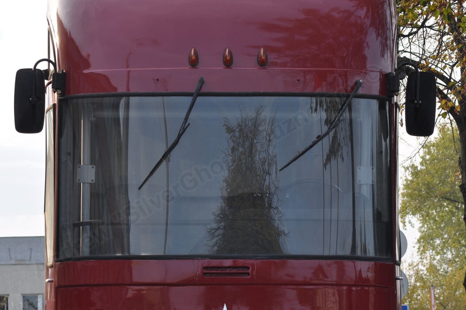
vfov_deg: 8.2
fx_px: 2146
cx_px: 234
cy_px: 156
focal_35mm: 166
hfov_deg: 12.4
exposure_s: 1/100
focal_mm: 110
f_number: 8
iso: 200
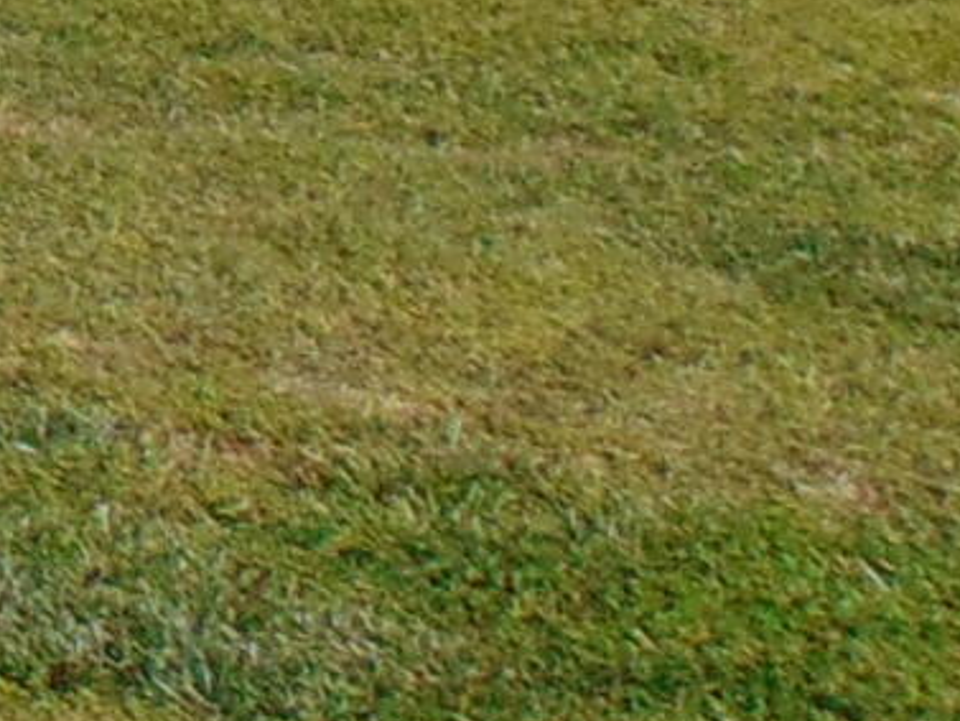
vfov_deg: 6.8
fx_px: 5521
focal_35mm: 199
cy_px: -1332
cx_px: -2707
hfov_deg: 7.5
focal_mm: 4.5
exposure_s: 1/500
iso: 80
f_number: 7.7
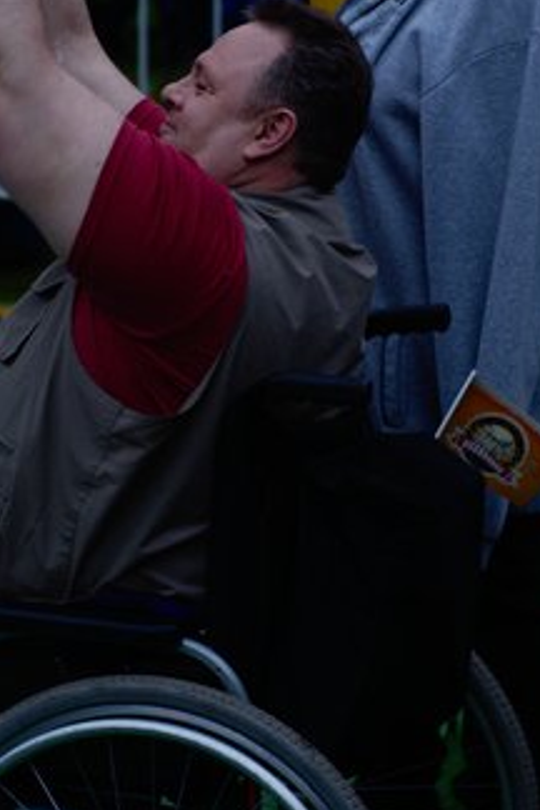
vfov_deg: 14.8
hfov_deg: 9.9
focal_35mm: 139
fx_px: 3127
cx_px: 195
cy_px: 335
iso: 200
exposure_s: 1/60
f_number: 2.8
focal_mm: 50
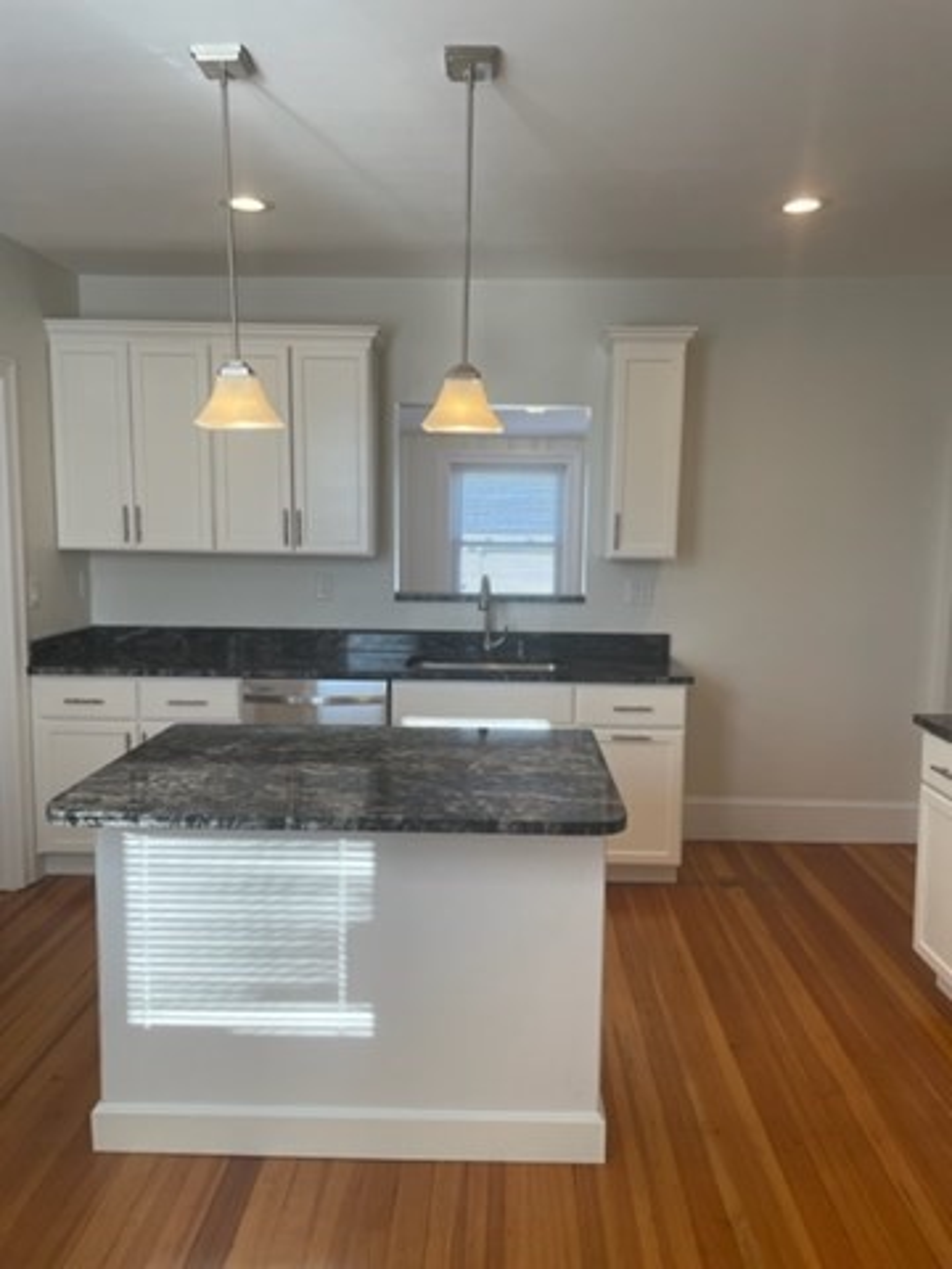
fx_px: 953
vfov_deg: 67.3
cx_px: 476
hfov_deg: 53.1
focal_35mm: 26
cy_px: 634
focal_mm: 4.2
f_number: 1.6
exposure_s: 1/164
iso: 32
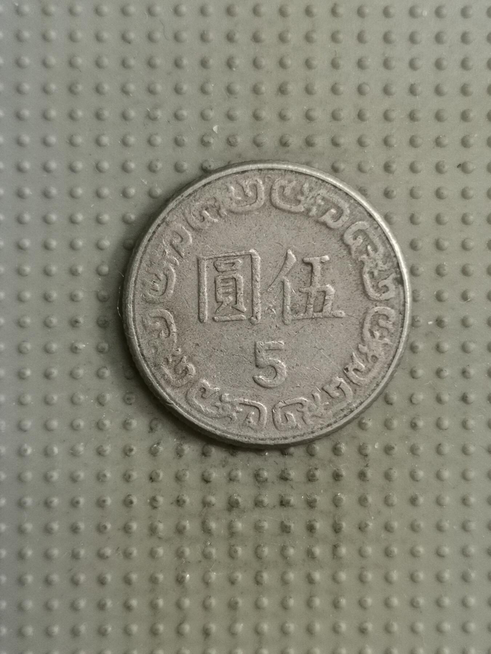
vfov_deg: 36.8
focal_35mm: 52
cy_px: 327
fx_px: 983
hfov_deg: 28.0
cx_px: 246
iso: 320
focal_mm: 4.75
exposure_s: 1/36
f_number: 1.8
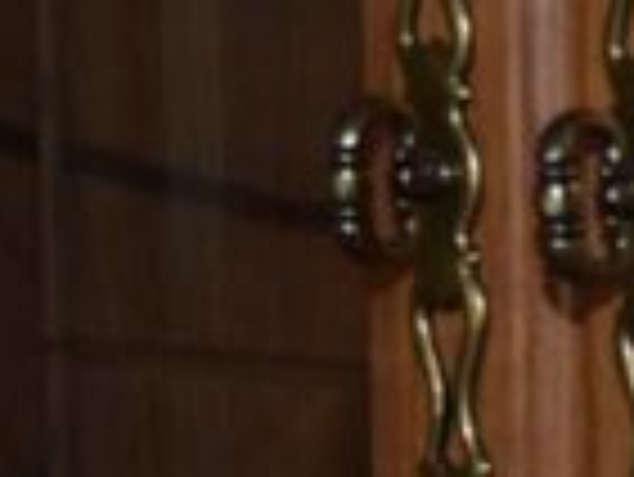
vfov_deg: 6.0
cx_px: 1421
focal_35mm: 249
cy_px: 308
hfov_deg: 7.5
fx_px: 4564
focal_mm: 38
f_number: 5.6
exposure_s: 1/100
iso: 1600
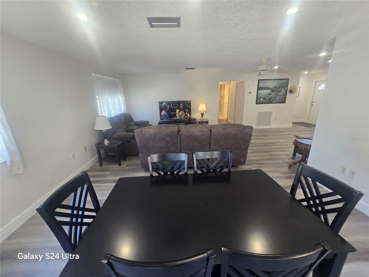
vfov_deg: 89.9
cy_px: 138
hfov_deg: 106.2
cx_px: 184
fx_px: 139
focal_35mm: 13
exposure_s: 1/60
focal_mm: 2.2
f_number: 2.2
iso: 200
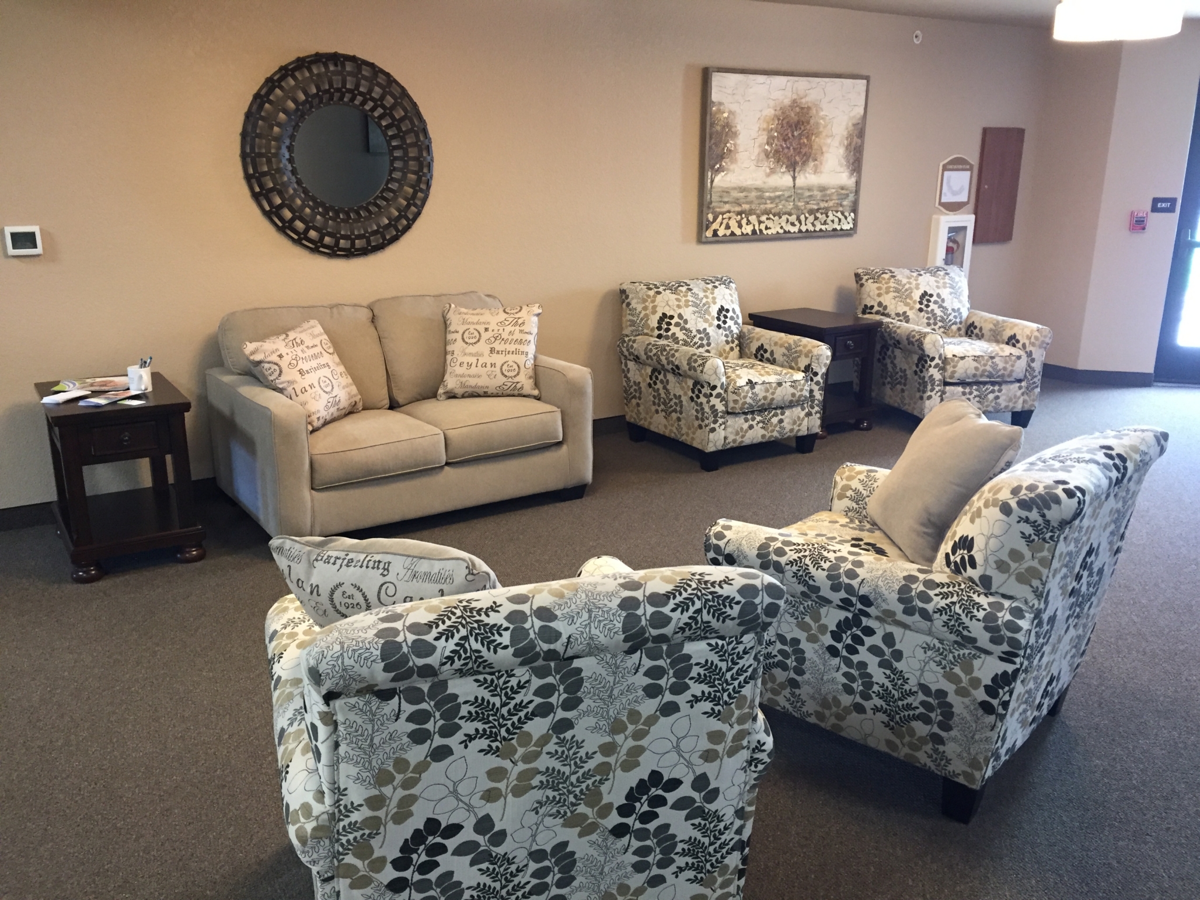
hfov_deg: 61.7
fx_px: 1005
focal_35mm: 29
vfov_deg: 48.2
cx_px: 600
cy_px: 450
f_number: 2.2
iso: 160
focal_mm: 4.15
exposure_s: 1/30
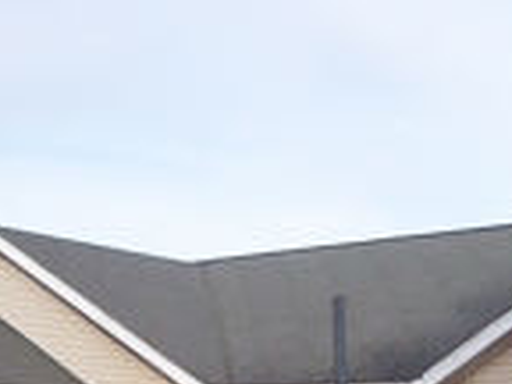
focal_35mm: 100
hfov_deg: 19.6
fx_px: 1479
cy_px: 416
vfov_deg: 14.5
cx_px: 309
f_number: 2.7
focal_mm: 6
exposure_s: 1/818
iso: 80
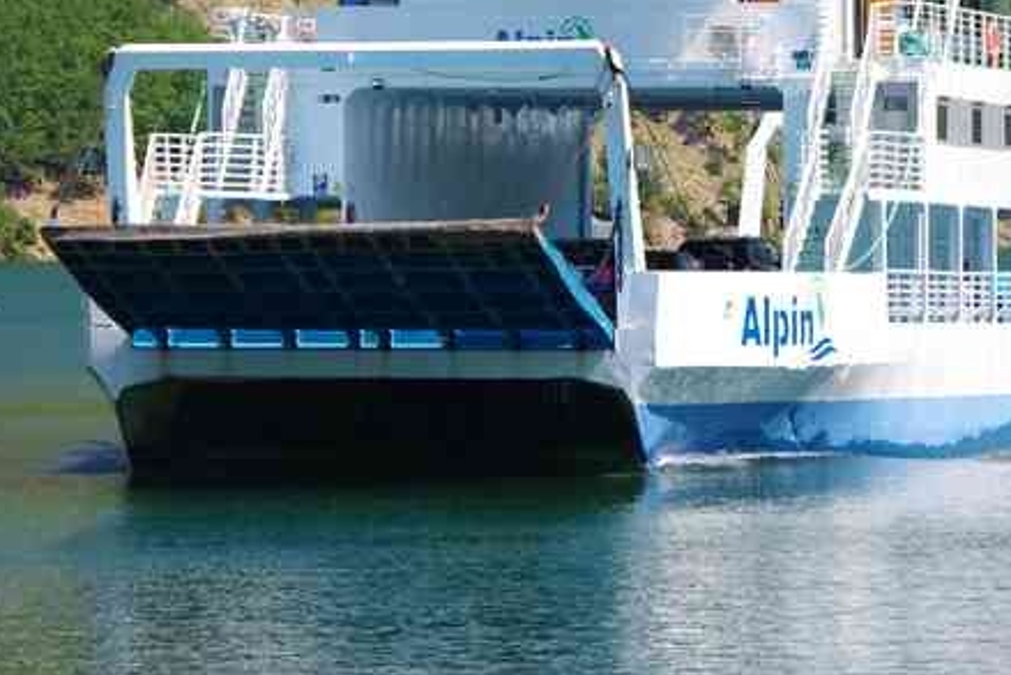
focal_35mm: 290
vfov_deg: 4.7
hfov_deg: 7.1
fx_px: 8150
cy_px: -46
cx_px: 473
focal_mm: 85
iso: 200
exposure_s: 1/125
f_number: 8
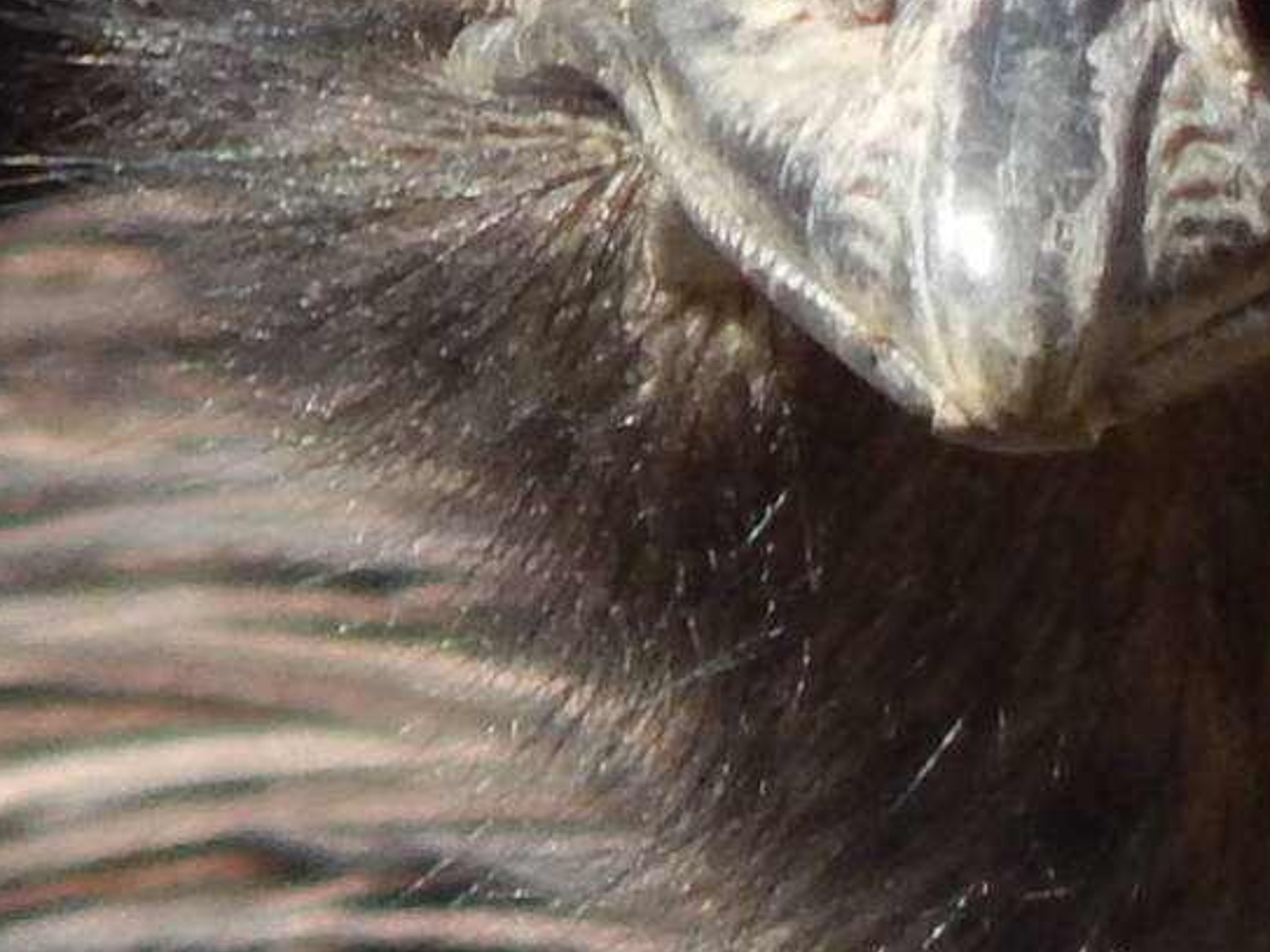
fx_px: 72957
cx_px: 1226
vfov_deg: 0.7
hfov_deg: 1.0
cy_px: -145
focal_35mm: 1989
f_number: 5.8
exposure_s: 1/250
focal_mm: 120
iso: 200
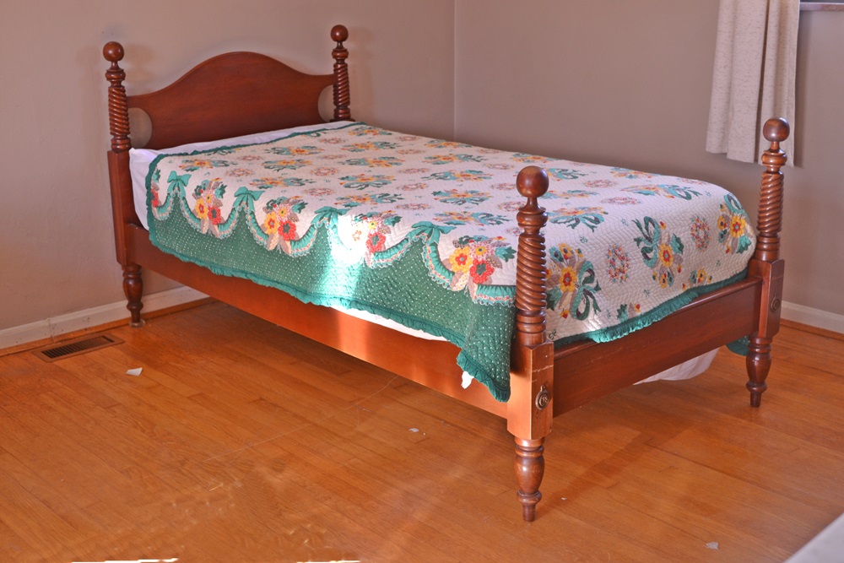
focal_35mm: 45
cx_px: 422
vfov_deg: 29.9
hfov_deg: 43.6
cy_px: 282
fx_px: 1055
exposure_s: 1/20
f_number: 4.5
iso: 400
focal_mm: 30
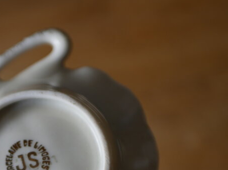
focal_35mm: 94
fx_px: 619
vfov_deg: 15.5
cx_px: 54
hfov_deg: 20.7
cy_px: 155
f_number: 2
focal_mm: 25
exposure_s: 1/160
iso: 200
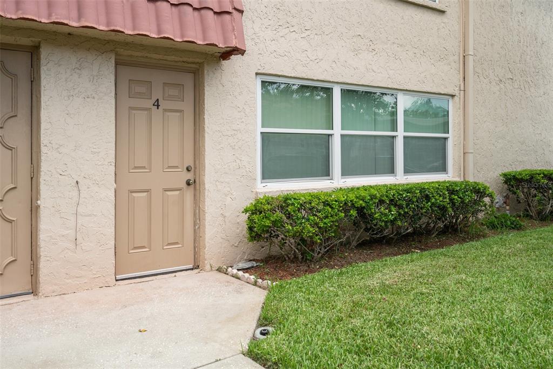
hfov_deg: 61.9
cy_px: 184
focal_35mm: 30
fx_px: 461
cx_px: 276
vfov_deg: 43.6
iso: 320
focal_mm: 30
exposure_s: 1/160
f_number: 8
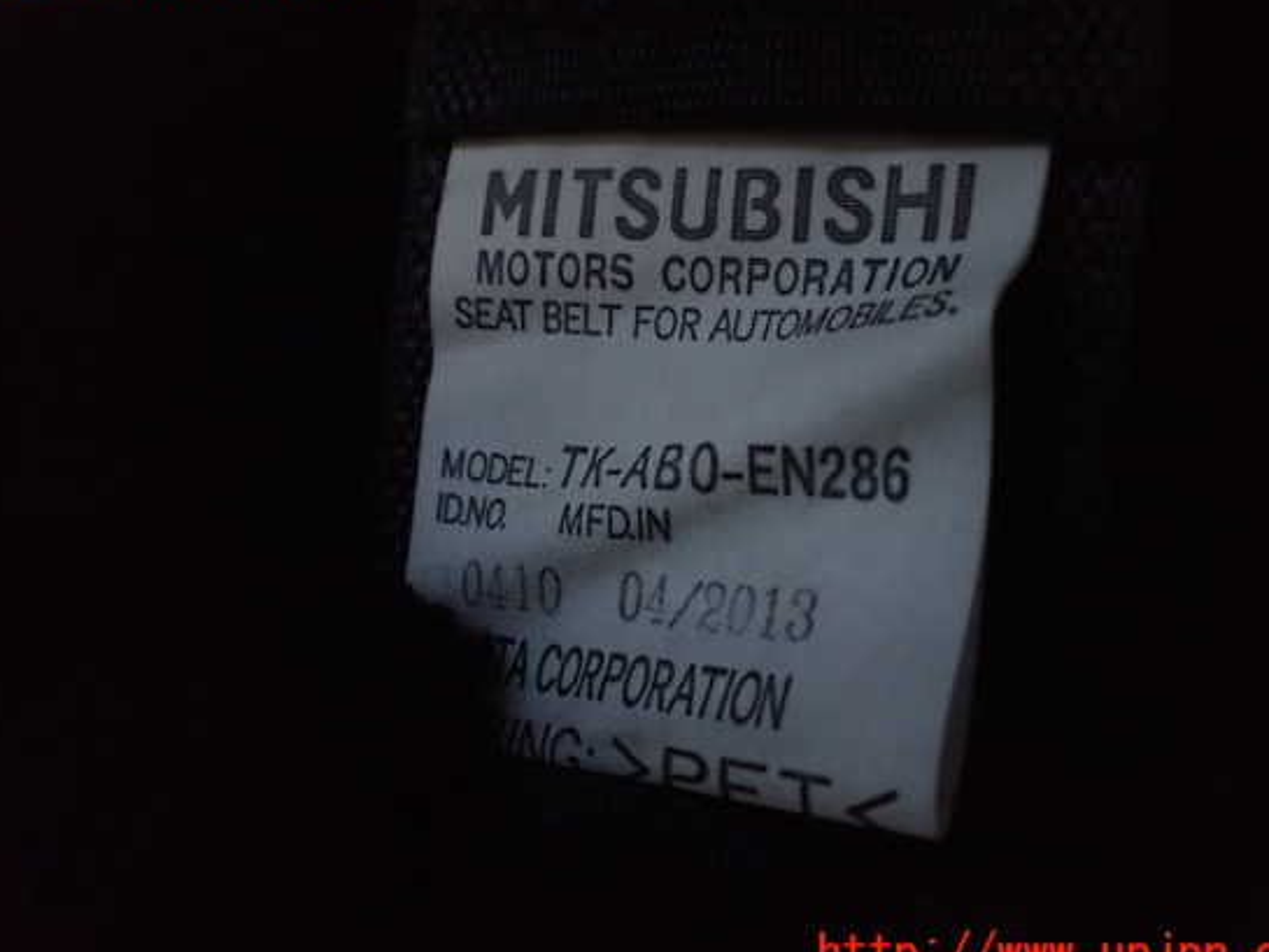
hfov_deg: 55.3
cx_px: 645
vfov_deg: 43.0
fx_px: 1210
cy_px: 461
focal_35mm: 33
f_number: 2.3
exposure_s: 1/30
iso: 1250
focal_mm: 5.4
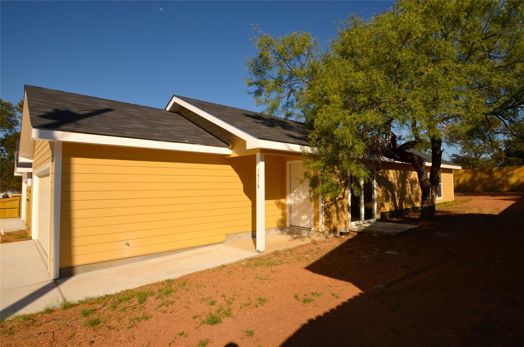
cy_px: 174
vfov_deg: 63.0
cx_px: 262
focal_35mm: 20
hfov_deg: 85.5
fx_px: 283
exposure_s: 1/200
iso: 100
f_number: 10
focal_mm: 13
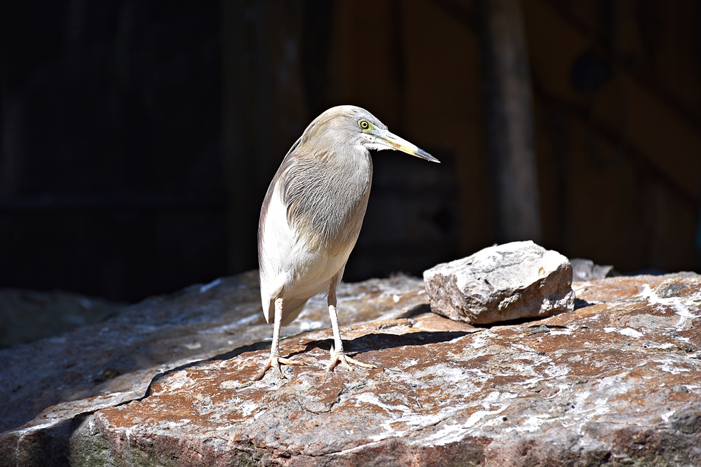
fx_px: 4089
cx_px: 350
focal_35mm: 210
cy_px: 234
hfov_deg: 9.8
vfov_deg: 6.5
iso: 220
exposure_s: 1/500
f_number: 5.6
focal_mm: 140
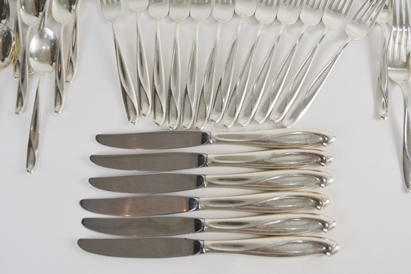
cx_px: 206
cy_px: 137
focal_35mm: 33
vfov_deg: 40.0
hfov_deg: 57.2
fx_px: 377
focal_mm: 22
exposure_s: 1/125
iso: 220
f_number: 5.6
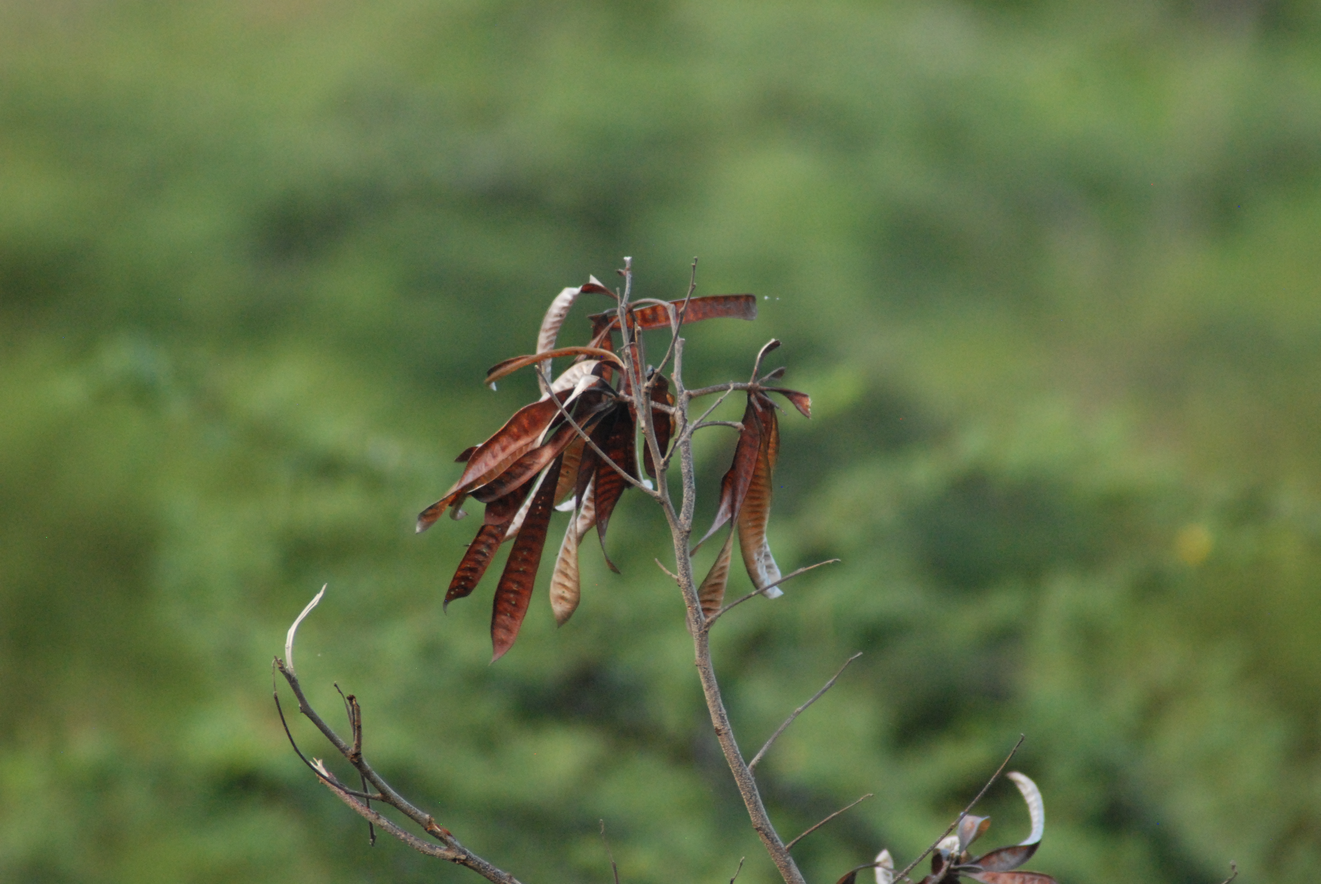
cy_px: 442
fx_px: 16532
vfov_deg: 3.1
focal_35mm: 450
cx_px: 660
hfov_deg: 4.6
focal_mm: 300
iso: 1250
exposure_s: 1/640
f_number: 5.6
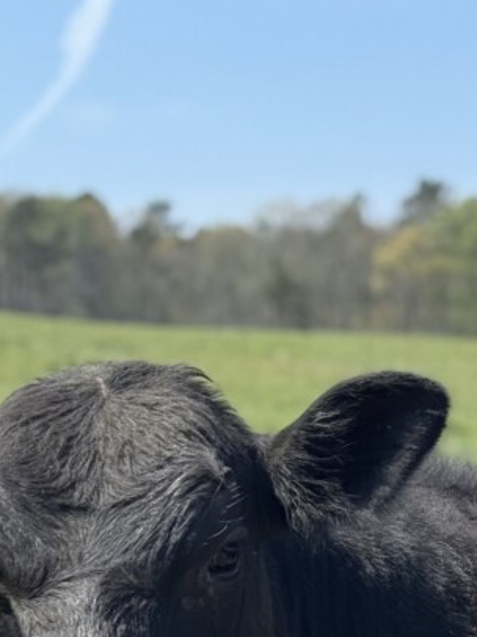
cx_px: 383
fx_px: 2612
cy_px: 880
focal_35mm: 142
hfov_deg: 10.4
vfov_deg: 13.3
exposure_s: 1/1984
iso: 64
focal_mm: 6.76
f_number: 1.78
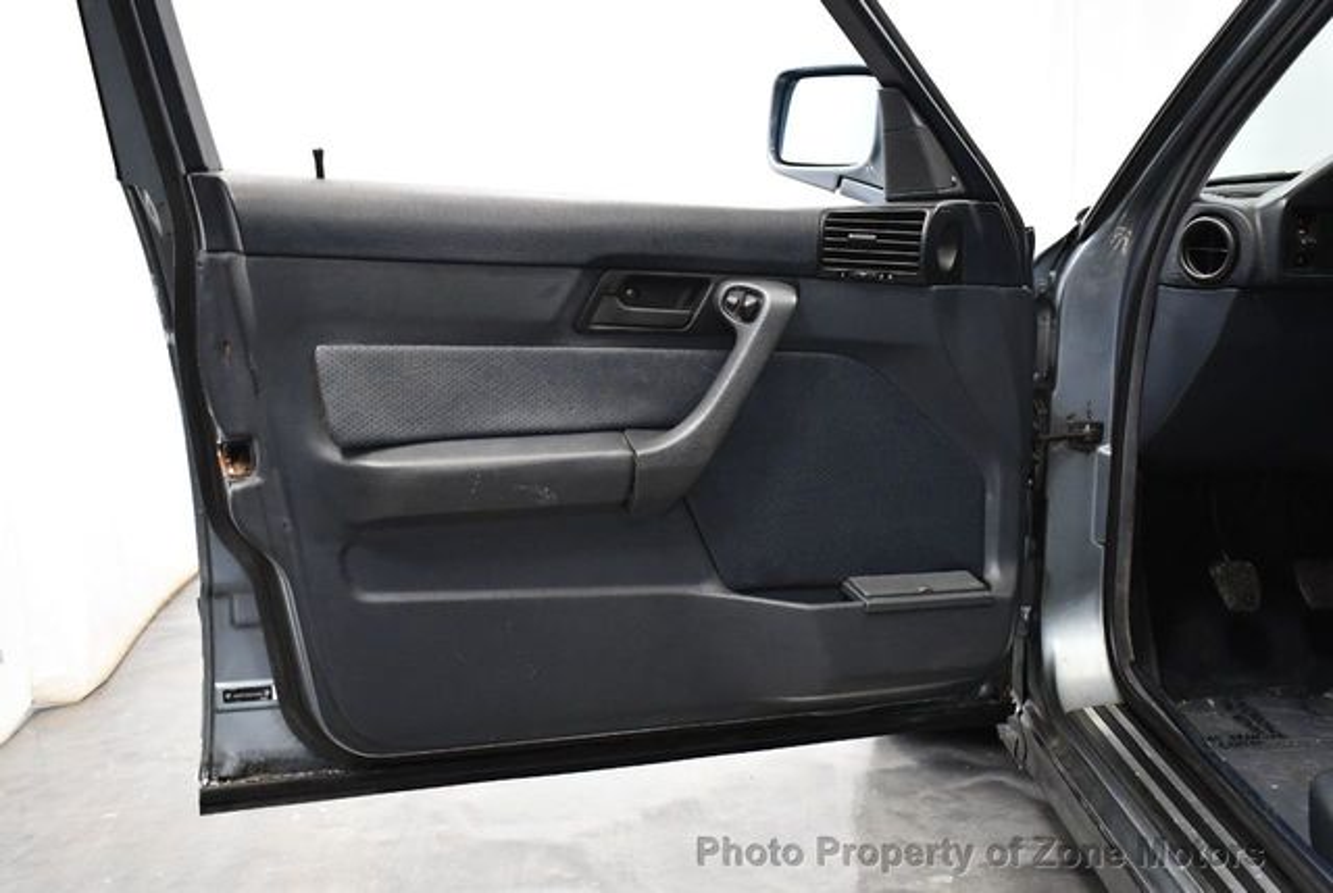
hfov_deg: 53.1
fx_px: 1335
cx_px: 666
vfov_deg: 37.0
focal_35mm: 36
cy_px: 446
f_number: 3.5
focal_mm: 18
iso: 2800
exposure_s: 1/125
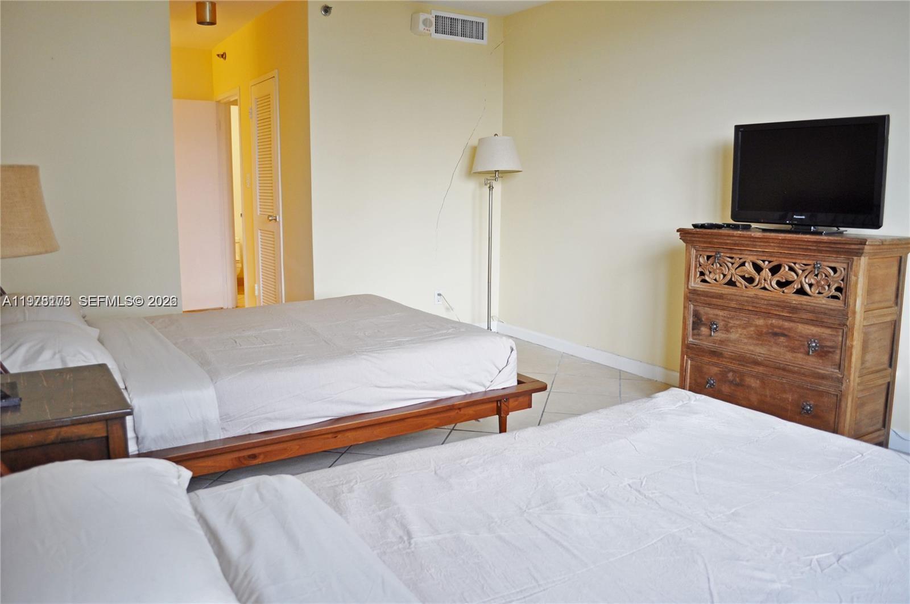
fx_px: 682
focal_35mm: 27
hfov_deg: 67.5
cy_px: 302
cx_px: 455
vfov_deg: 47.8
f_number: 3.5
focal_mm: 18
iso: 400
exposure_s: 1/25
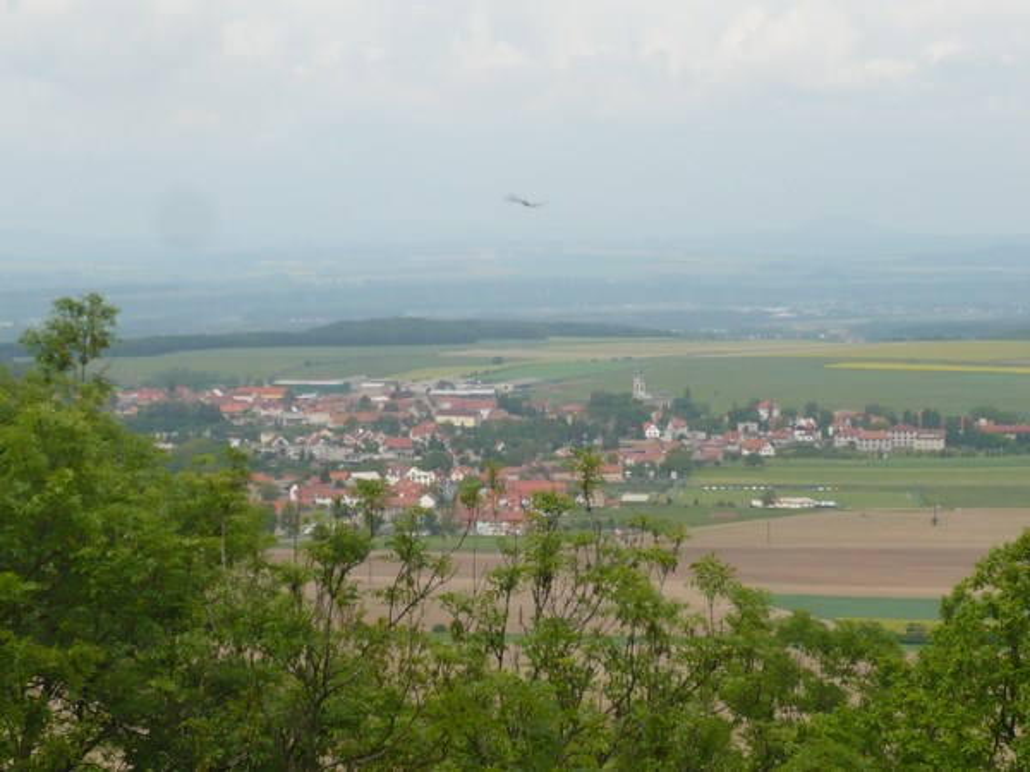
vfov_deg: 14.6
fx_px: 3005
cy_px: 386
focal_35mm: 101
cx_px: 515
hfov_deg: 19.4
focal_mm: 12.2
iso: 100
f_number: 11
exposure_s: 1/125
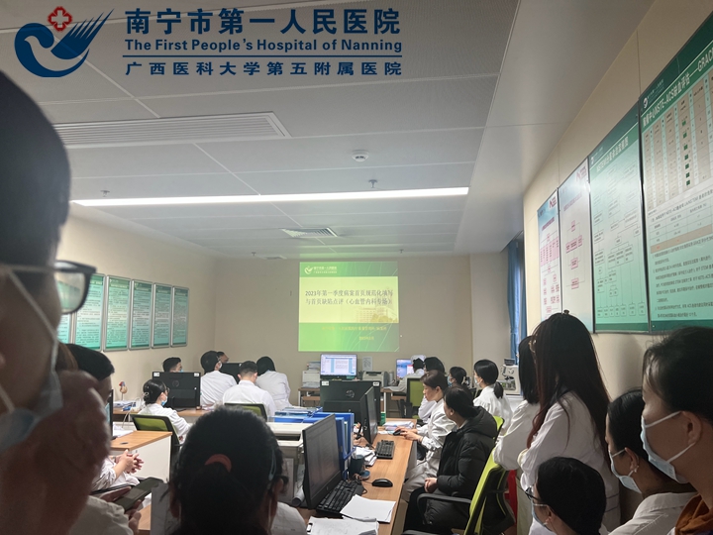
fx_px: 536
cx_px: 356
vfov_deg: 53.1
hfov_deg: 67.3
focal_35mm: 26
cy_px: 268
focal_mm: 5.7
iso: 125
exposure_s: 1/100
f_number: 1.5
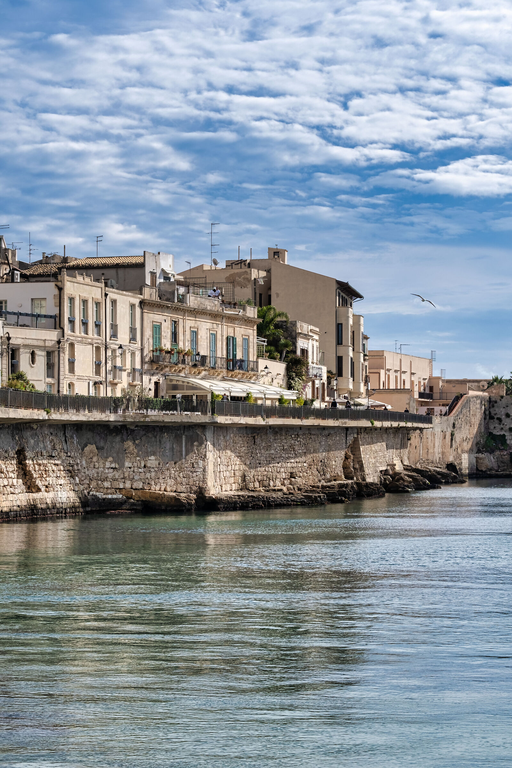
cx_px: 256
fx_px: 2197
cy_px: 384
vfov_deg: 19.8
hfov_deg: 13.3
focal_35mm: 103
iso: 160
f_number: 8
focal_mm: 68.7
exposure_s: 1/480
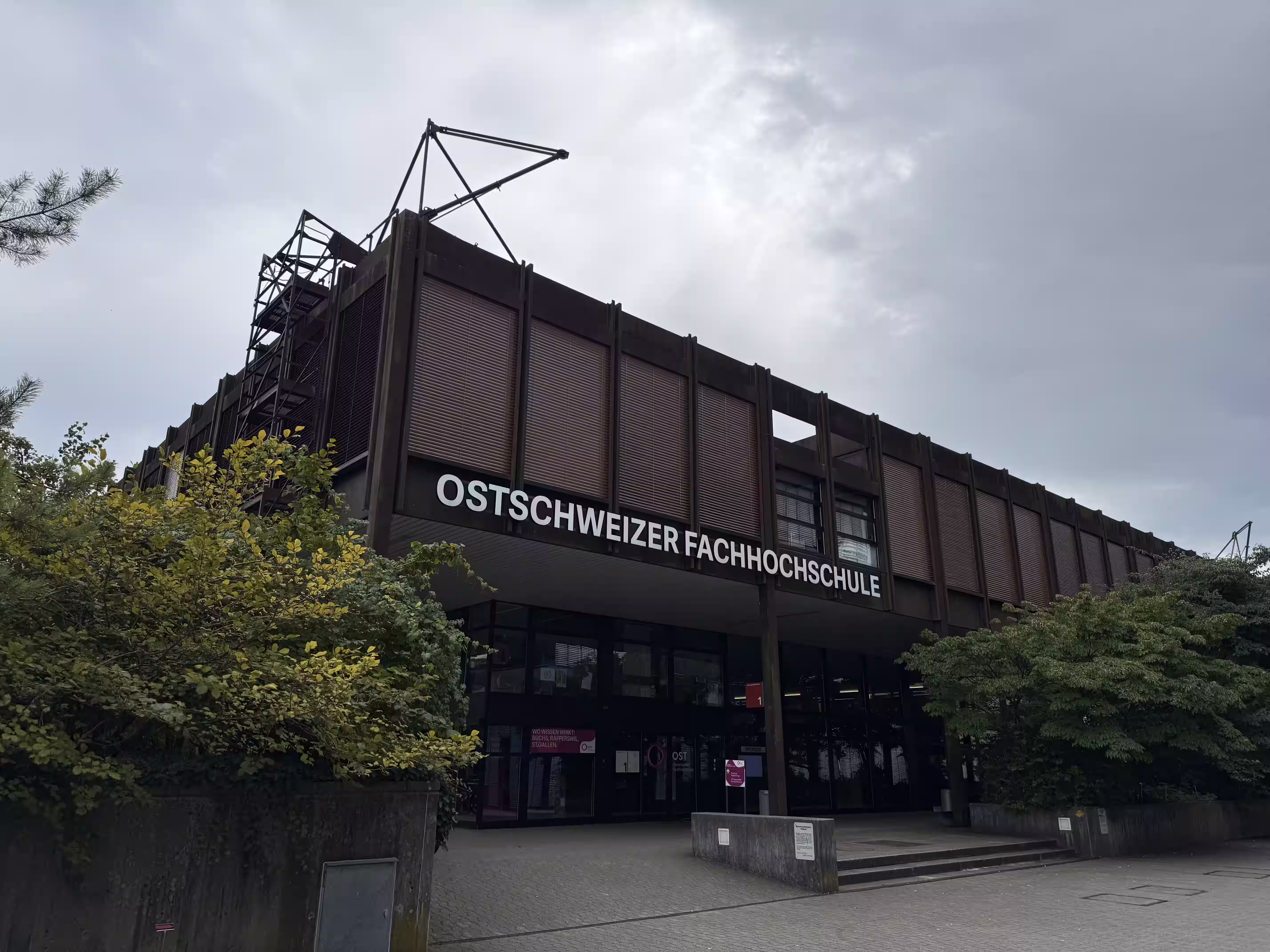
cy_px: 476
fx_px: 881
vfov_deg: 56.8
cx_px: 635
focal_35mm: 24
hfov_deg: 71.6
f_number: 1.78
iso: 80
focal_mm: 6.76
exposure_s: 1/6711
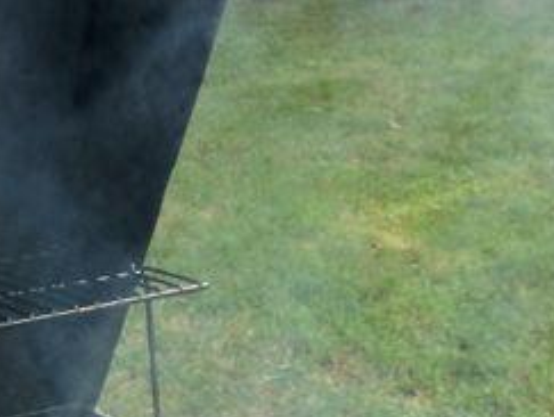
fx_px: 1475
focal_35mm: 92
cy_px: 542
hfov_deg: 19.6
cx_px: -164
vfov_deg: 15.3
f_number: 2.4
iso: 64
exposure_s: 1/221
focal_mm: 4.28
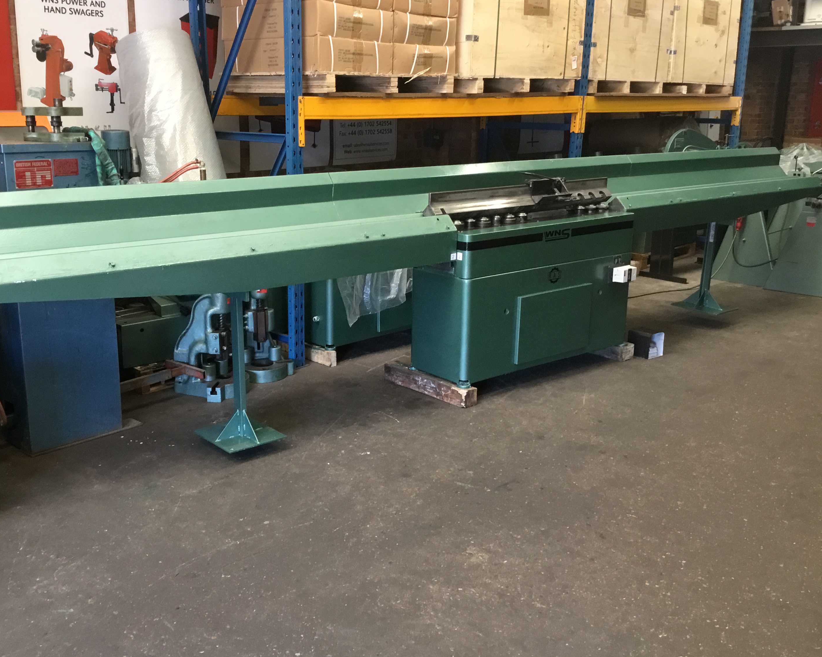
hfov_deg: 51.4
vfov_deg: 42.2
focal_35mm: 35
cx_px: 361
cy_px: 313
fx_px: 851
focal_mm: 3.3
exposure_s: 1/33
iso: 160
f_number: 2.4
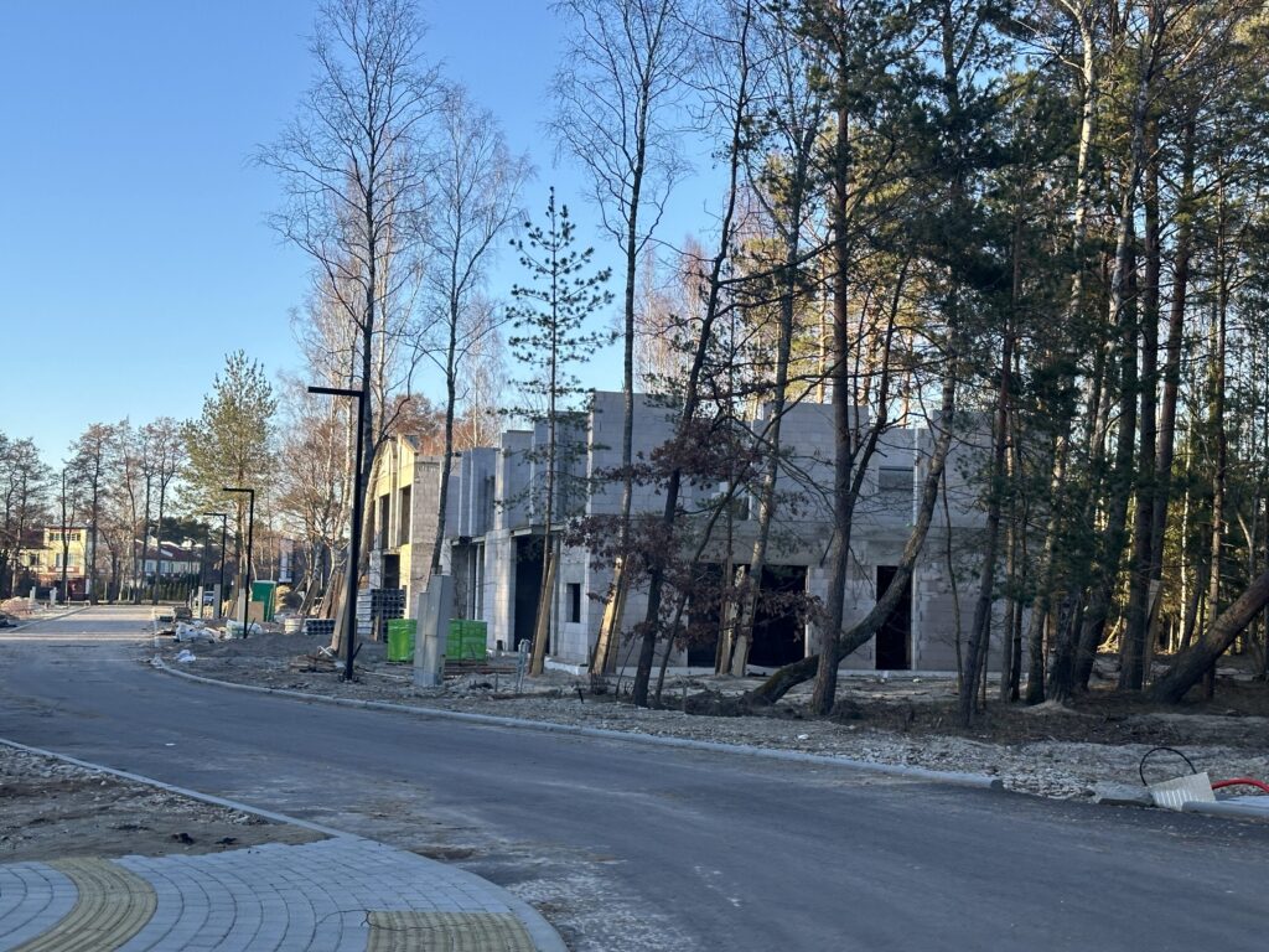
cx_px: 634
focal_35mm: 48
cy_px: 476
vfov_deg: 30.3
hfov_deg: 39.7
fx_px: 1760
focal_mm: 6.86
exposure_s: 1/1073
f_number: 1.78
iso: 64
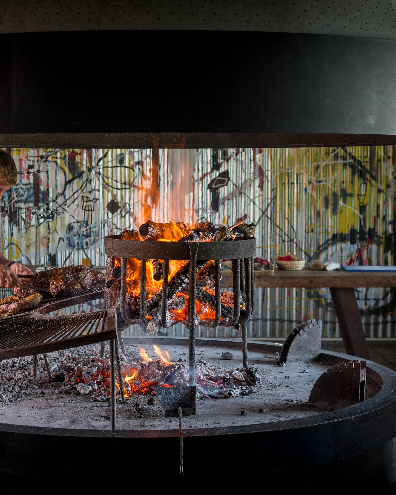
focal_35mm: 71
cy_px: 247
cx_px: 130
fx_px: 1040
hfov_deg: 21.5
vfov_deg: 26.8
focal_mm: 50
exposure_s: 1/50
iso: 320
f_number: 5.6
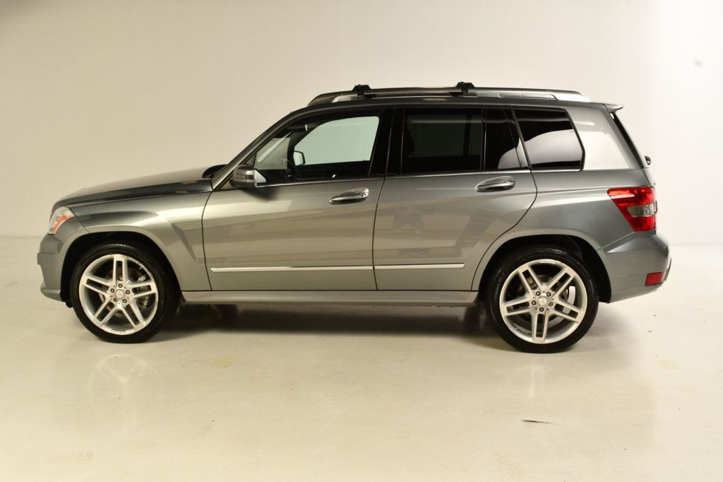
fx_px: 723
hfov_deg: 53.1
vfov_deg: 36.8
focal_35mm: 36
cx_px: 362
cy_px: 241
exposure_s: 1/160
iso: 100
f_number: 11
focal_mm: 24
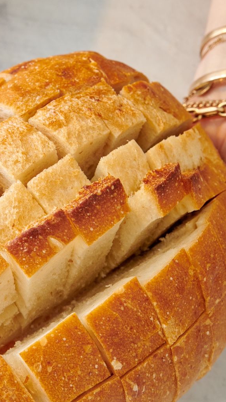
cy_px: 238
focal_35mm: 129
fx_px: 1373
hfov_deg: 9.4
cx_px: 17
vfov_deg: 16.6
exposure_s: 1/200
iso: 800
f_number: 13
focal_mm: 70
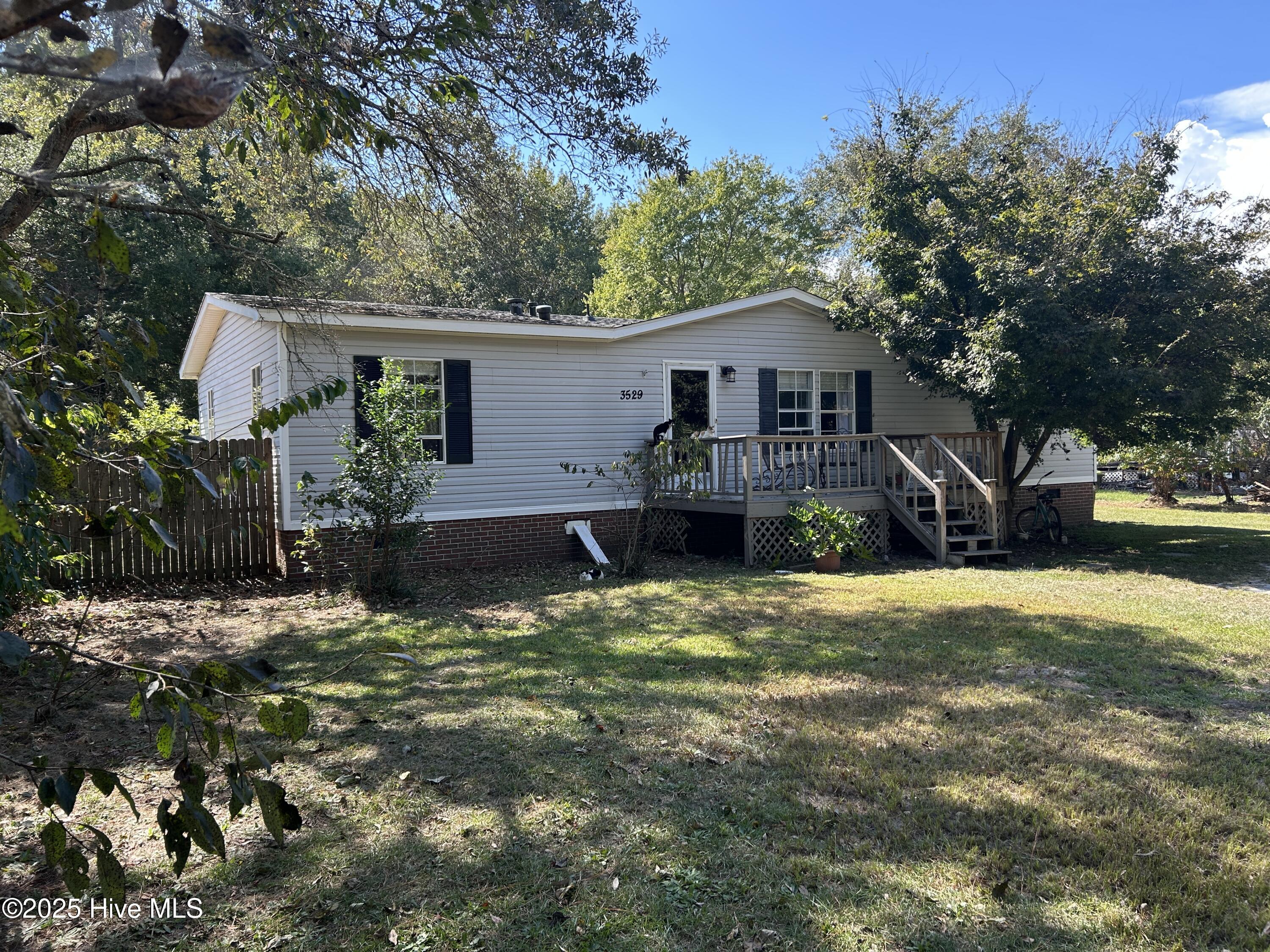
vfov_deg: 53.1
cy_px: 476
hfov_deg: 67.3
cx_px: 635
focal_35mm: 26
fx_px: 954
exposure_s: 1/775
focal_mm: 5.7
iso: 50
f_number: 1.5
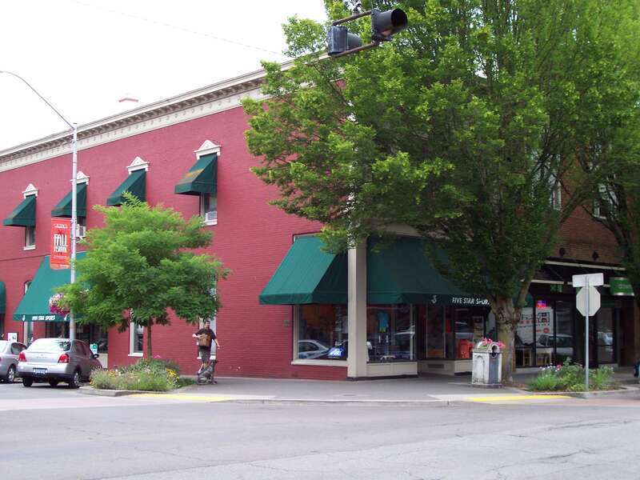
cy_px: 240
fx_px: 980
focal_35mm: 53
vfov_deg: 27.5
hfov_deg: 36.2
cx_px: 320
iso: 80
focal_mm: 8.7
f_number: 3.2
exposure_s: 1/161
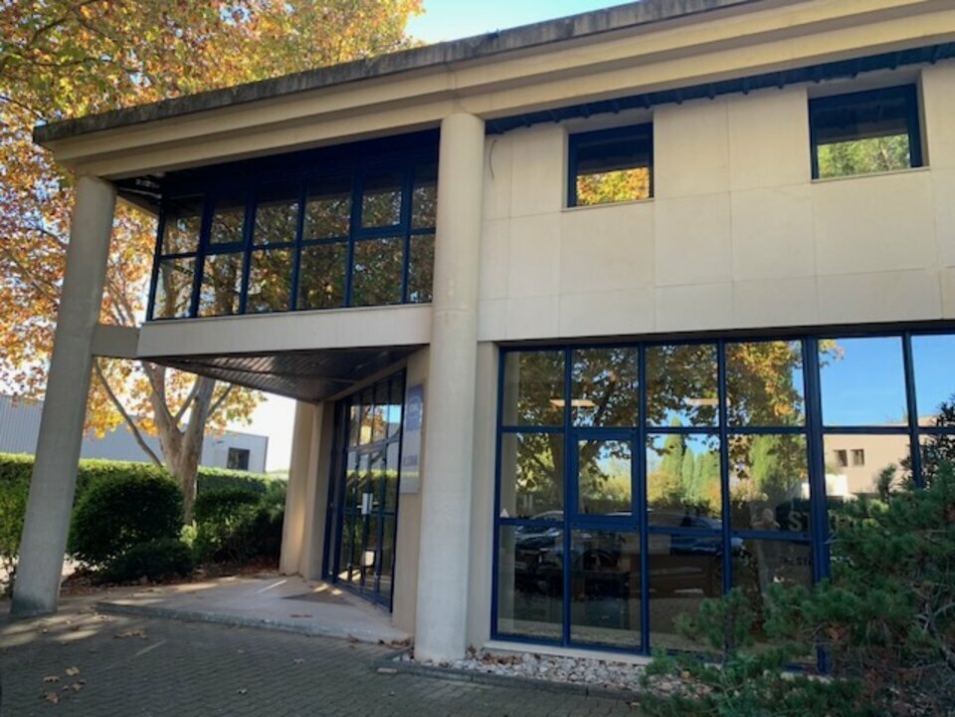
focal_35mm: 26
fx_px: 717
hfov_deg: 67.3
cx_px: 478
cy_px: 358
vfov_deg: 53.1
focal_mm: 4.25
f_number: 1.8
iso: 25
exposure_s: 1/145
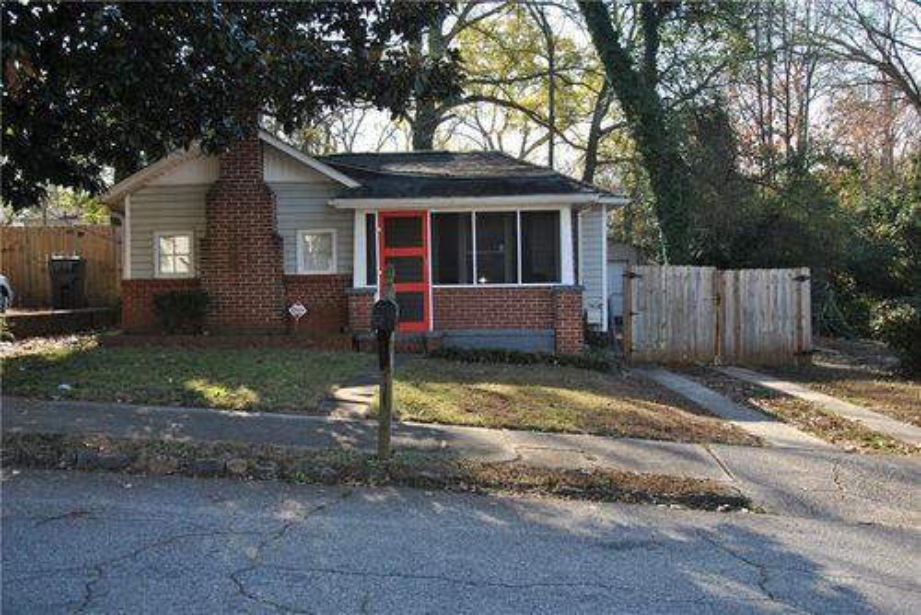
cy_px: 308
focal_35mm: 38
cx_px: 460
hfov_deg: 51.3
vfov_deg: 35.5
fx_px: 960
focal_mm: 25
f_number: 5.6
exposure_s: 1/125
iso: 100
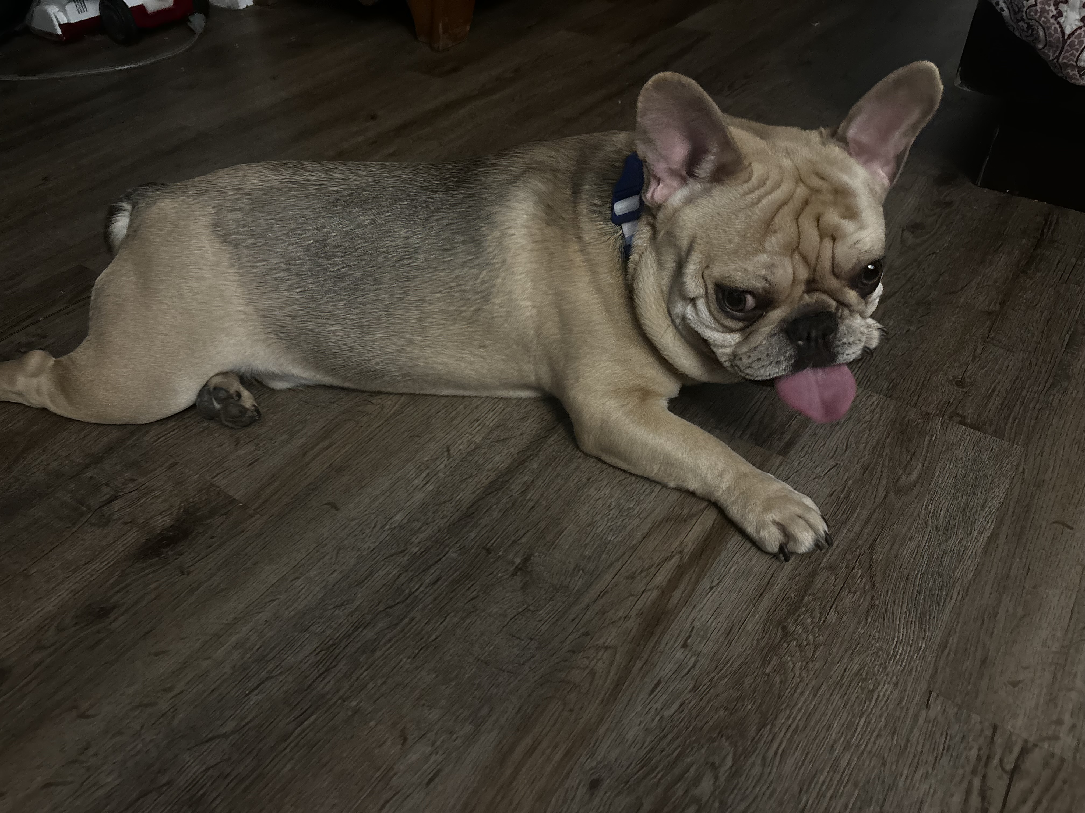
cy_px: 406
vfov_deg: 53.1
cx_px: 542
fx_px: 815
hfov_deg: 67.3
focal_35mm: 26
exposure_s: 1/30
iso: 800
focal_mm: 5.96
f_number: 1.6
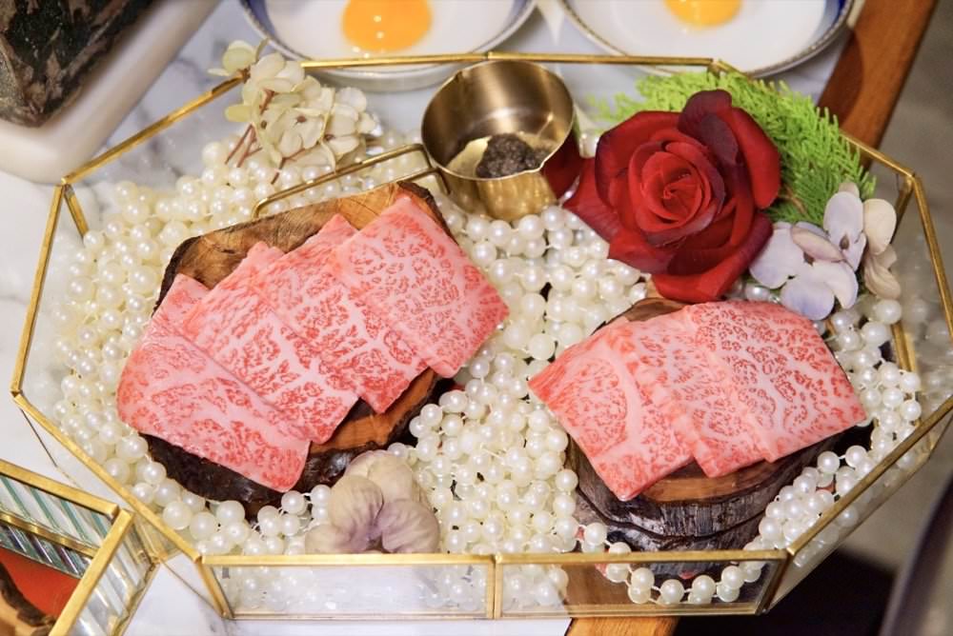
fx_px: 1192
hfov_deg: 43.6
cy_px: 318
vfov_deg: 29.9
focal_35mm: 45
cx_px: 476
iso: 1250
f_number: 4
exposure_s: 1/160
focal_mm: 30
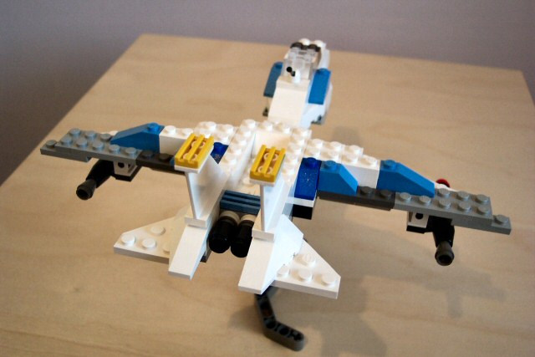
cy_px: 178
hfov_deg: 50.7
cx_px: 268
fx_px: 565
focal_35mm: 38
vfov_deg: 35.1
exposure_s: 1/30
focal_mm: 8
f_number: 2.8
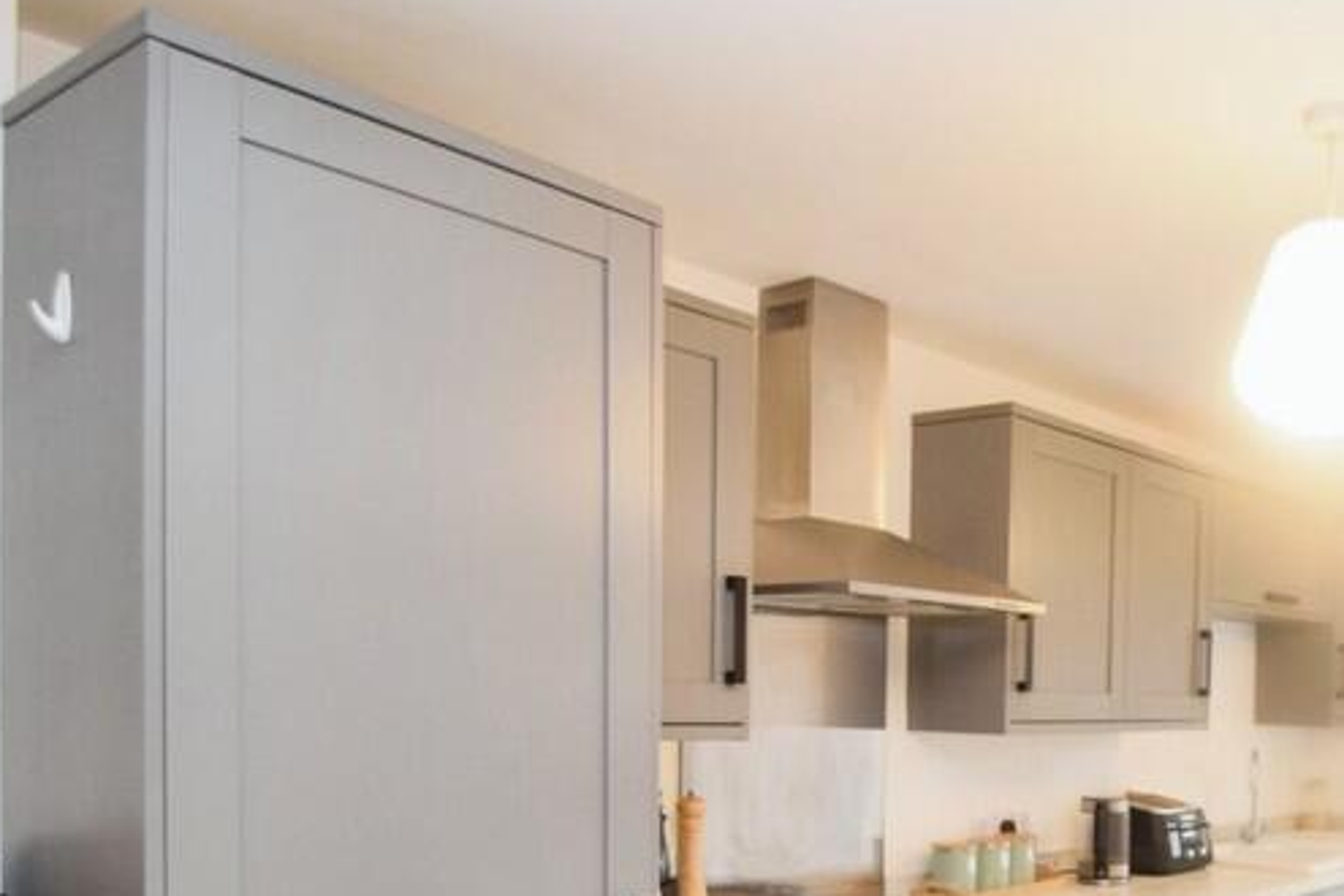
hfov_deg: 54.6
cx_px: 1140
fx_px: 1157
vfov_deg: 37.3
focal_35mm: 31
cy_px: 919
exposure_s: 1/60
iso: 1250
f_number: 3.5
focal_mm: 10
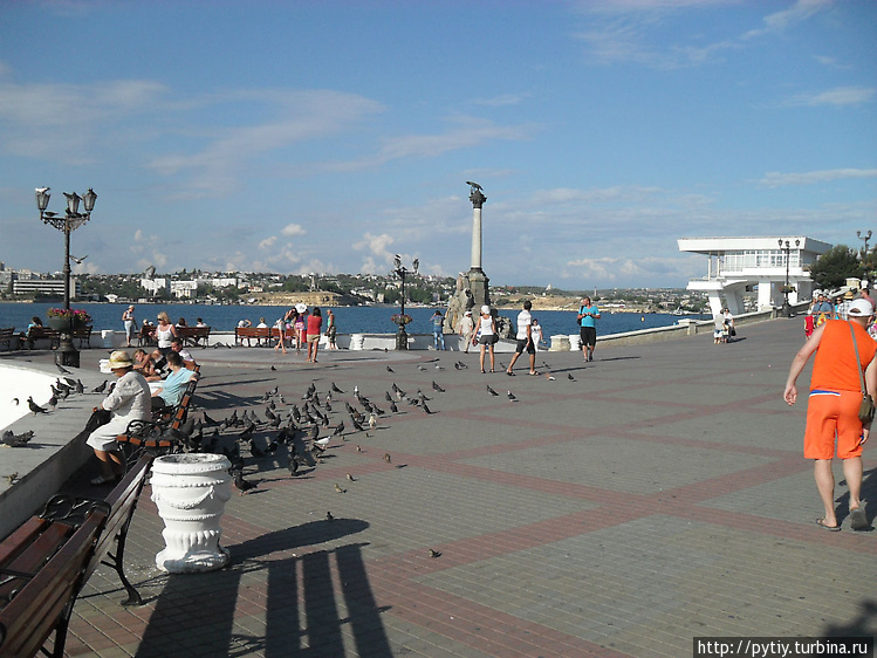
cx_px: 438
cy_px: 329
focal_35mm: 35
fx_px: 887
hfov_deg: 52.6
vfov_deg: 40.7
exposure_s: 1/250
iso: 100
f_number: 8.9
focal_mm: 6.2
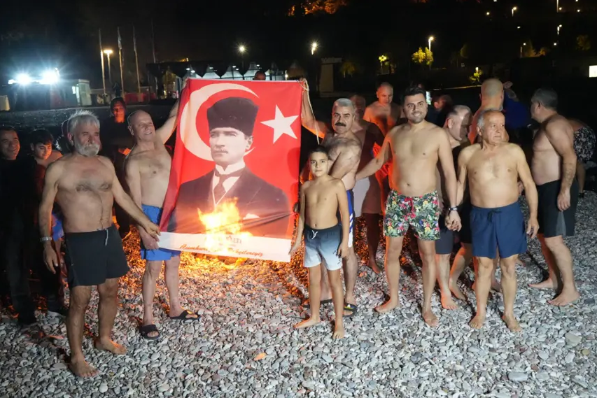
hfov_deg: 57.2
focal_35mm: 33
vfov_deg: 40.0
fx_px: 547
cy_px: 202
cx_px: 296
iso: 16000
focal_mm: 32
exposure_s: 1/60
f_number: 5
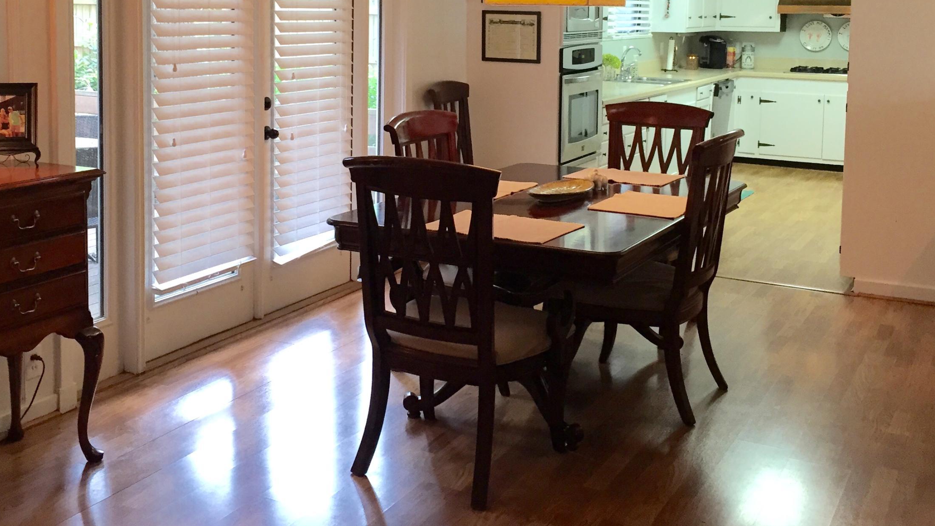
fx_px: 1066
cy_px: 106
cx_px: 433
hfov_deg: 47.3
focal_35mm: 43
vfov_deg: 27.2
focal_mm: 4.15
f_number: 2.2
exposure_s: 1/30
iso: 100
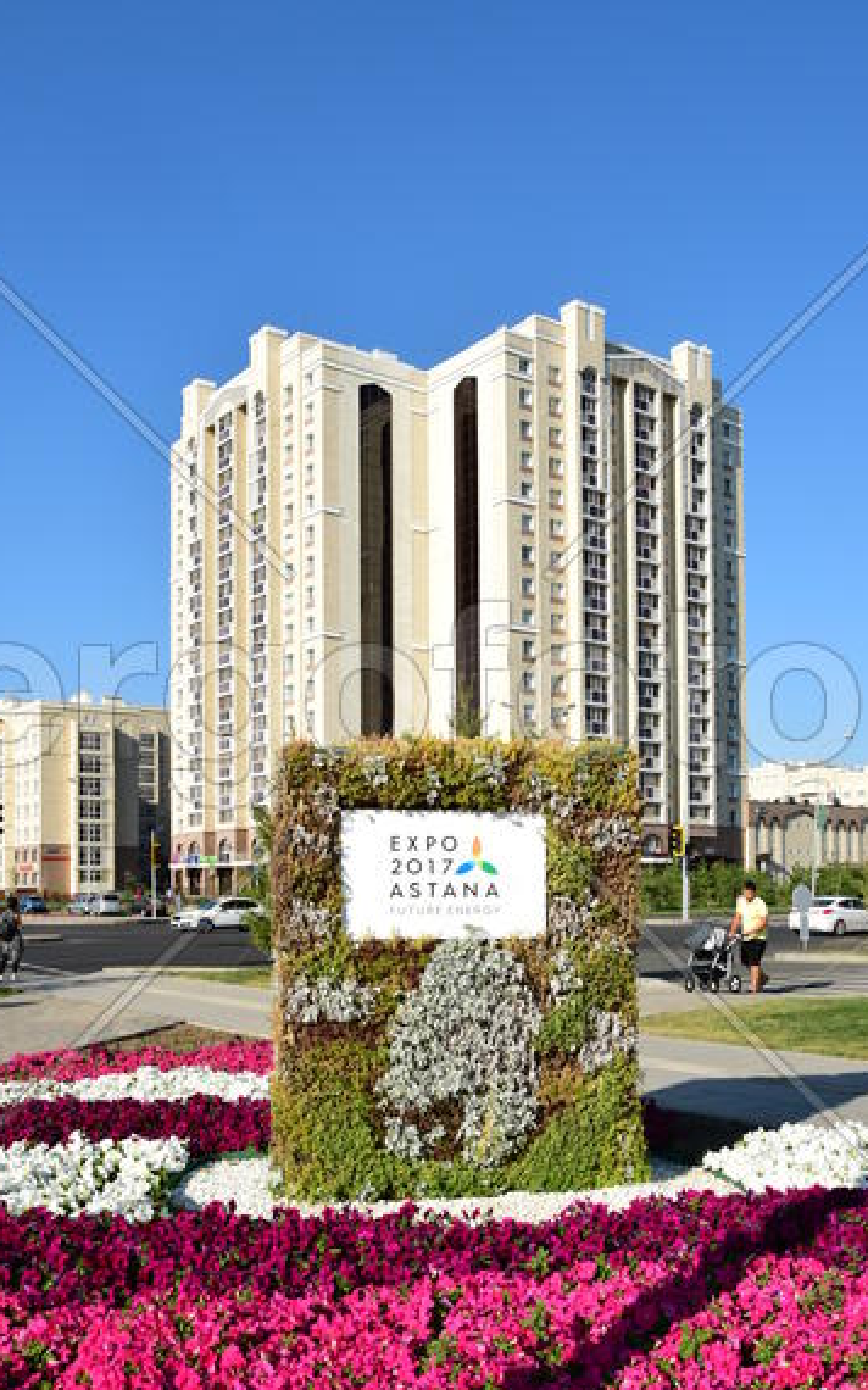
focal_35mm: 28
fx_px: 1060
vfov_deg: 66.5
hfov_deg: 44.5
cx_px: 418
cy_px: 705
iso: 100
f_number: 9
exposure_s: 1/200
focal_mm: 18
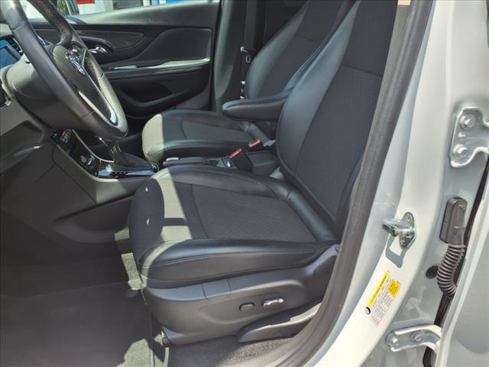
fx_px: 381
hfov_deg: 65.3
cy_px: 184
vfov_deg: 51.4
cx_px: 244
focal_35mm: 27
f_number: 1.9
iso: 40
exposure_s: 1/526
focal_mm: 3.58
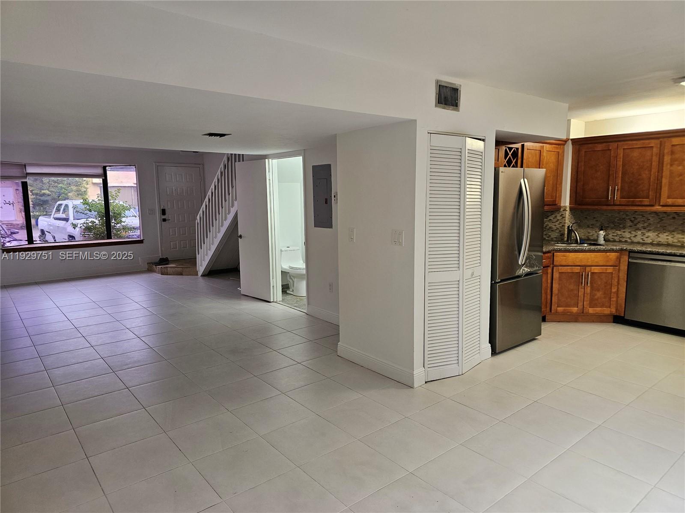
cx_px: 342
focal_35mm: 23
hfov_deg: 73.9
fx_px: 455
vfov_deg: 58.9
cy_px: 256
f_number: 1.7
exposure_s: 1/120
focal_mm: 6.3
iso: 200
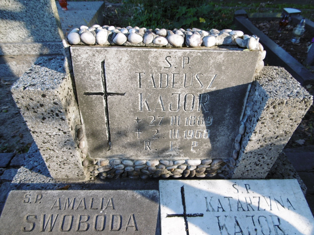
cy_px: 118
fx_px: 218
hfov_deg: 71.6
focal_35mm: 24
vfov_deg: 56.8
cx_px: 157
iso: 100
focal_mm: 4.3
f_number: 3.1
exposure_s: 1/80
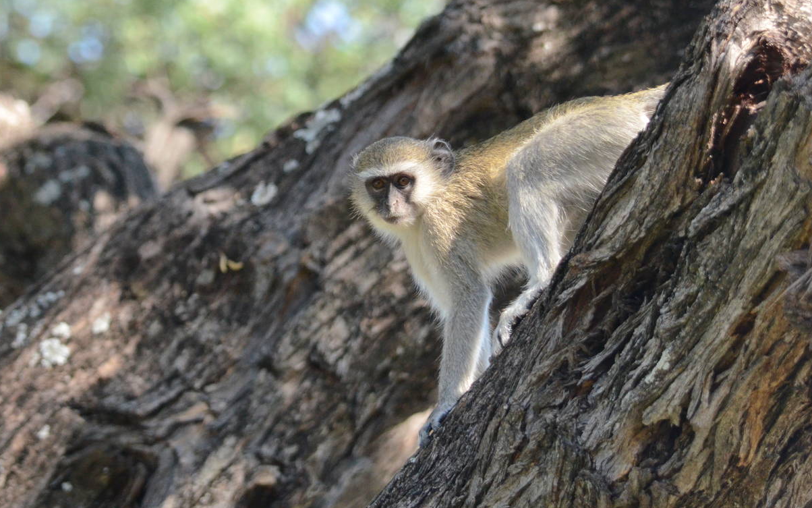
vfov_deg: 2.2
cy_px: 210
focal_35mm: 588
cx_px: 304
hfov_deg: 3.6
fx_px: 13015
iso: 2500
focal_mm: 290
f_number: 6
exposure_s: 1/1600
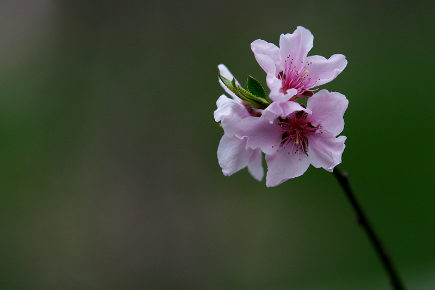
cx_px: 218
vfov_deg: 6.8
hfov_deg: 10.2
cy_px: 145
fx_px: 2446
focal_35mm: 202
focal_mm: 135
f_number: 2.8
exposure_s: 1/160
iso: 200
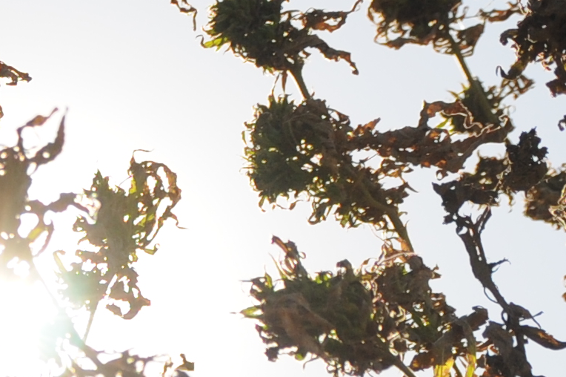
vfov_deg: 6.8
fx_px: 3173
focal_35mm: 202
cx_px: -447
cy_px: 410
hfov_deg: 9.7
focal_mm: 24
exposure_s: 1/2000
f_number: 4
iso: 200
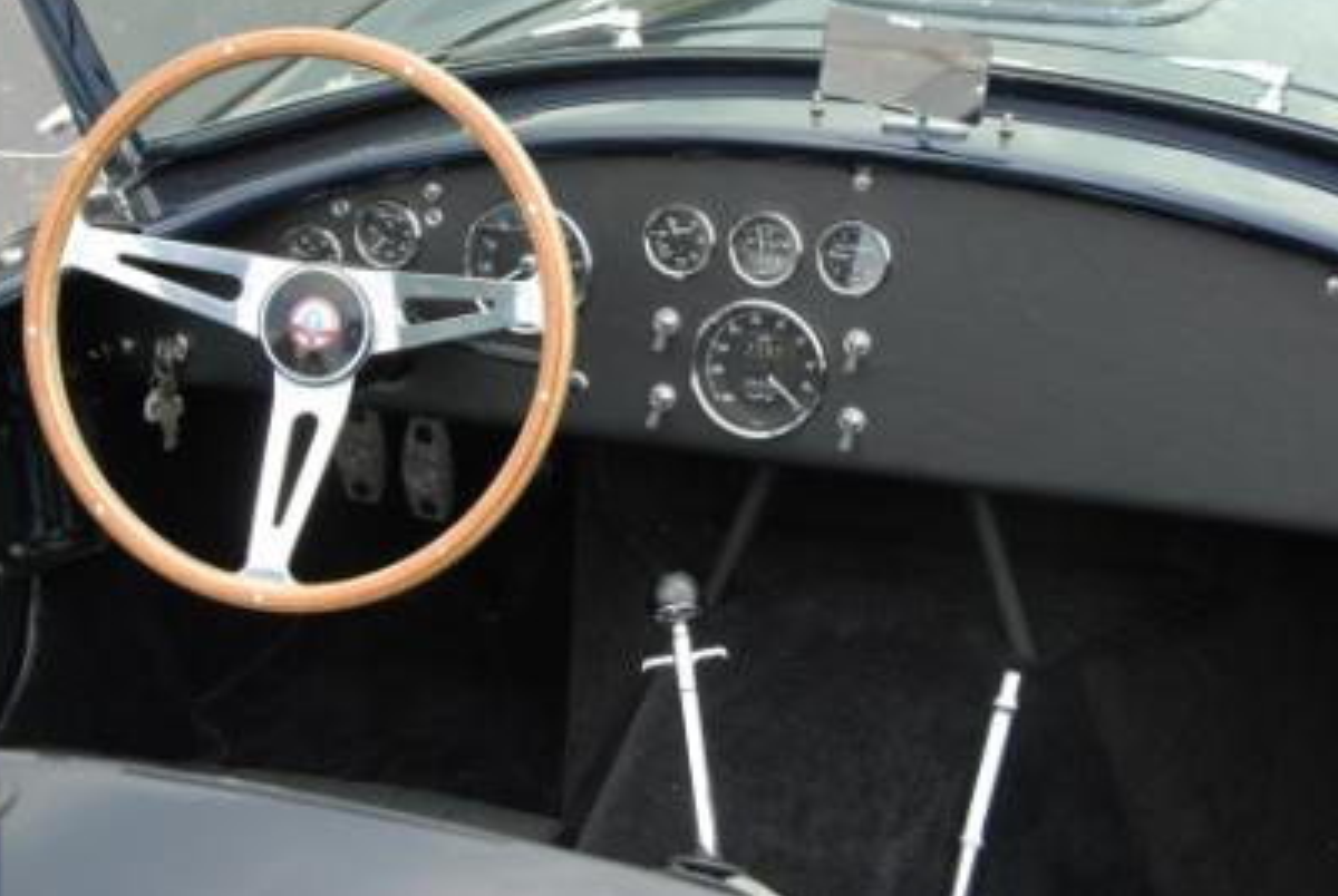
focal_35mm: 74
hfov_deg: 27.3
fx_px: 2754
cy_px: 401
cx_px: 646
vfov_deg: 18.5
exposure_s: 1/200
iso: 400
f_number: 8
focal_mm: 44
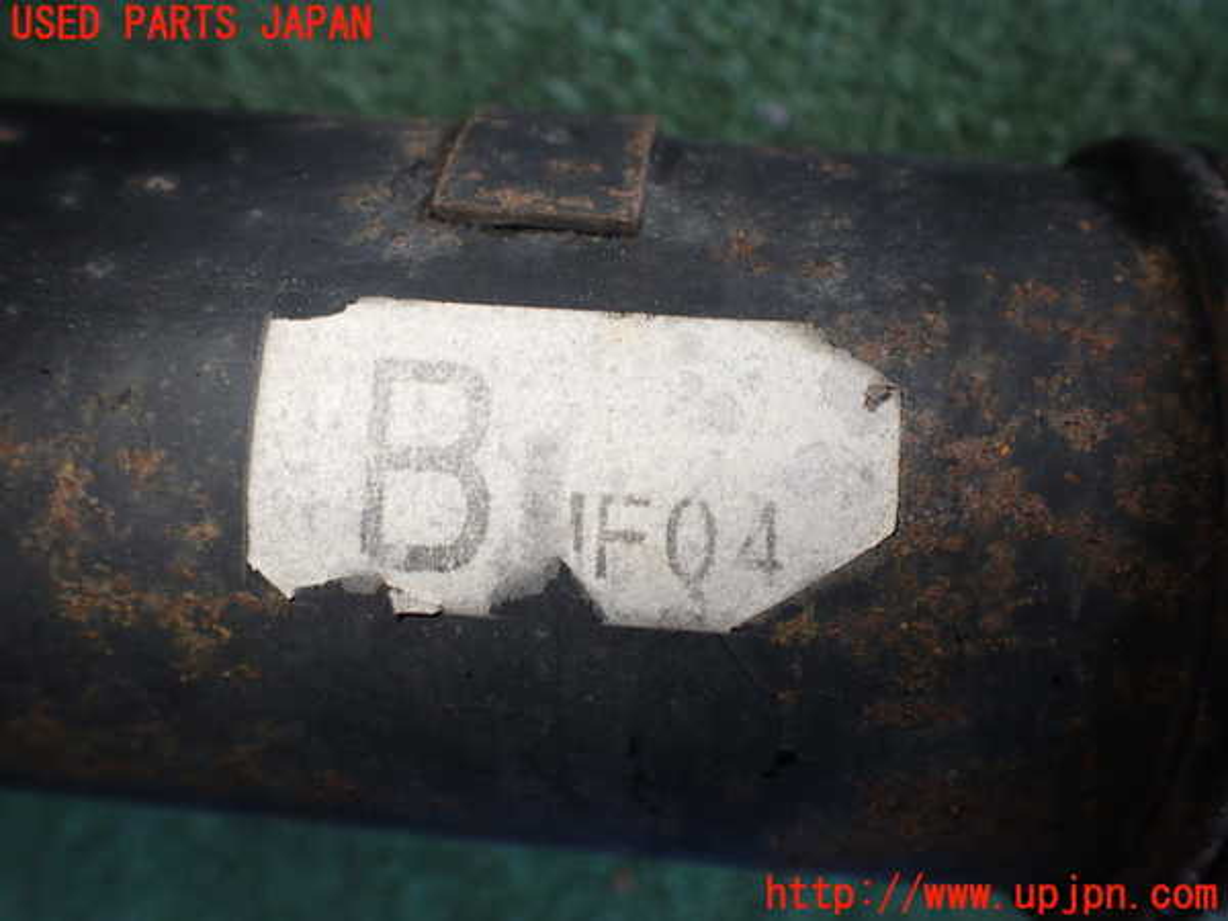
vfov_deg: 46.8
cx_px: 614
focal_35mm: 30
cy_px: 460
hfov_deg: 60.0
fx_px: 1064
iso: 160
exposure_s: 1/125
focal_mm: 5.4
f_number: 2.3
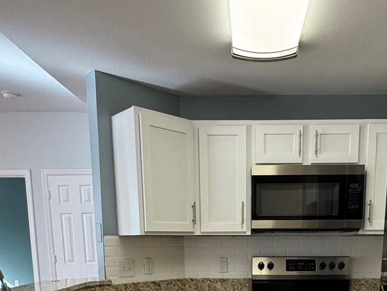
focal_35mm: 36
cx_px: 240
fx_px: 403
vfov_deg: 34.7
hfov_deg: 50.9
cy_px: 312
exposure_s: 1/120
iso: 125
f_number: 2.2
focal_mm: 2.22
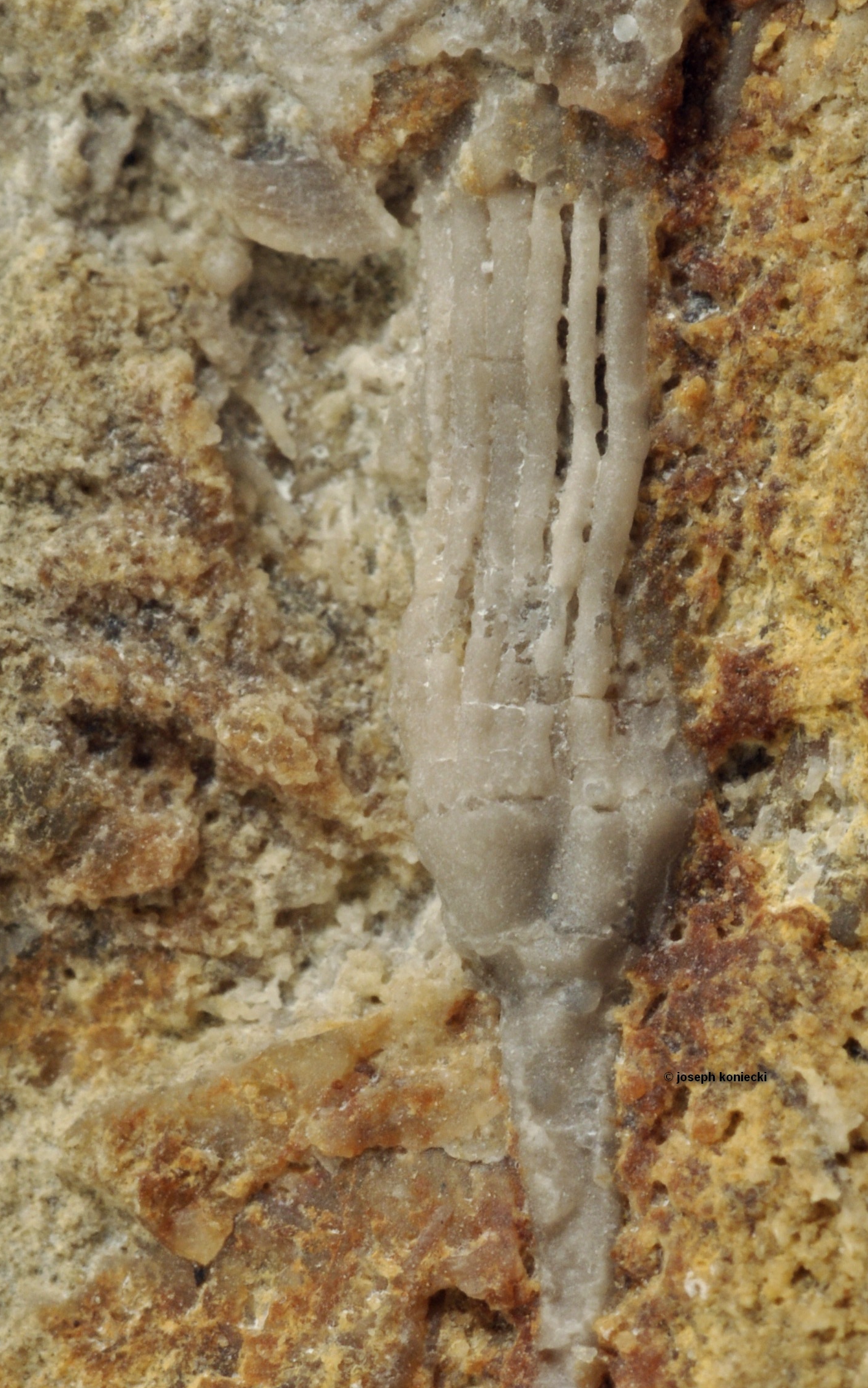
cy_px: 793
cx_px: 543
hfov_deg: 10.1
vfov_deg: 16.1
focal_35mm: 130
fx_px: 4920
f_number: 32
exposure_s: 2.5
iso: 400
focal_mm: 60
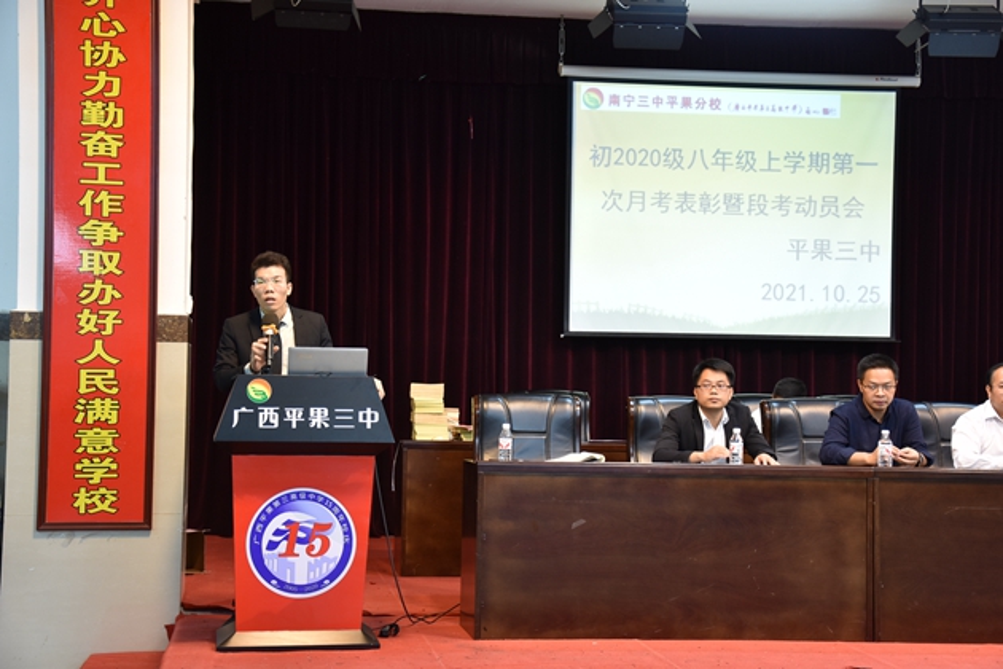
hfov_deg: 31.9
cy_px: 334
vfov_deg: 21.6
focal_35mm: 63
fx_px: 1755
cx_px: 502
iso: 400
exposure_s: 1/8
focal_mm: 42
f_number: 4.8
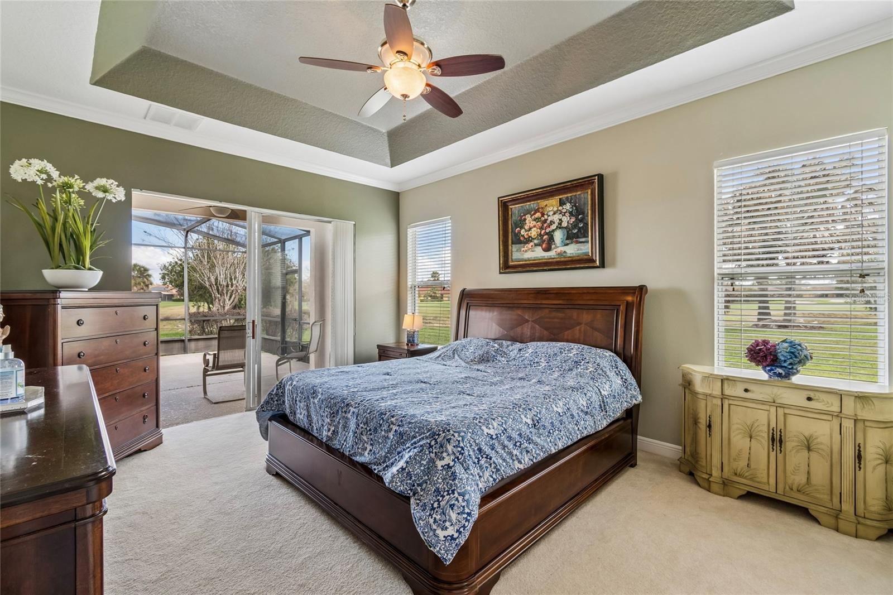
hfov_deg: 100.4
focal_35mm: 15
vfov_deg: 77.3
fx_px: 372
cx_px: 446
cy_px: 298
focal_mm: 10
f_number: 7.1
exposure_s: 1/15
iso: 100
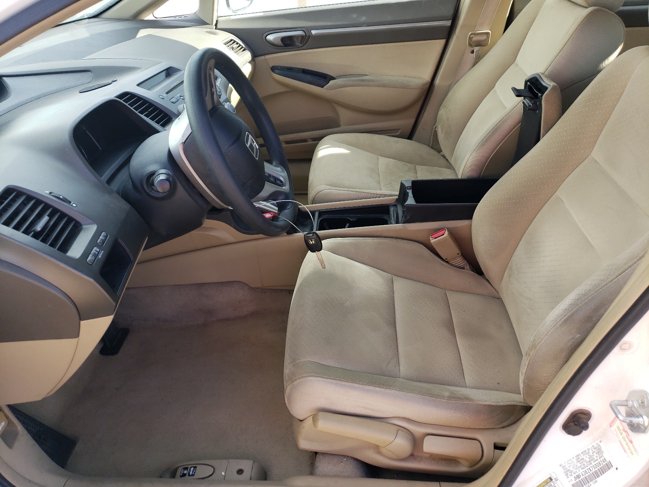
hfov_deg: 67.3
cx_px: 324
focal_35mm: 26
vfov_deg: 53.1
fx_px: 487
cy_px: 244
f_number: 1.5
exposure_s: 1/357
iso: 50
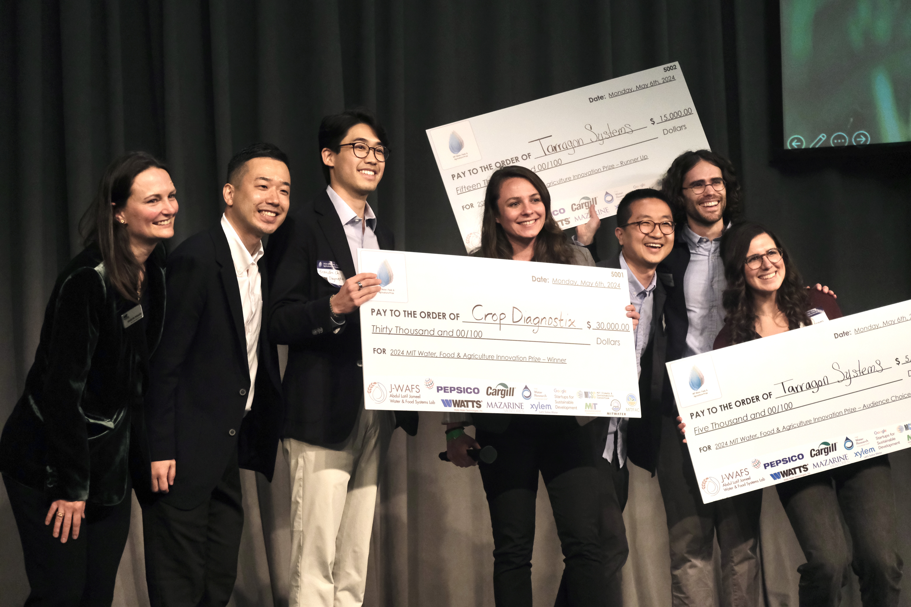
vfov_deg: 18.2
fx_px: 1898
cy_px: 304
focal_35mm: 75
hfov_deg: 27.0
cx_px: 456
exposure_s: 1/320
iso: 3200
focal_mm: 50
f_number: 4.5
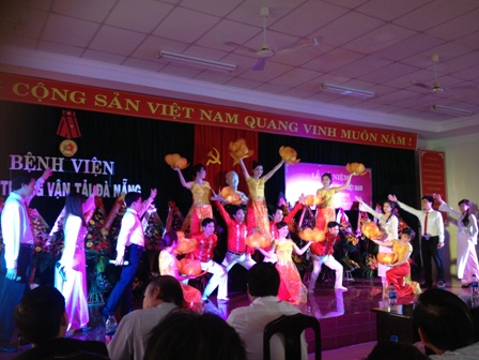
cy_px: 180
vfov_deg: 40.7
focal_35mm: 35
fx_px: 484
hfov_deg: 52.6
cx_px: 240
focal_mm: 4.28
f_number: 2.4
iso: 80
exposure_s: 1/20
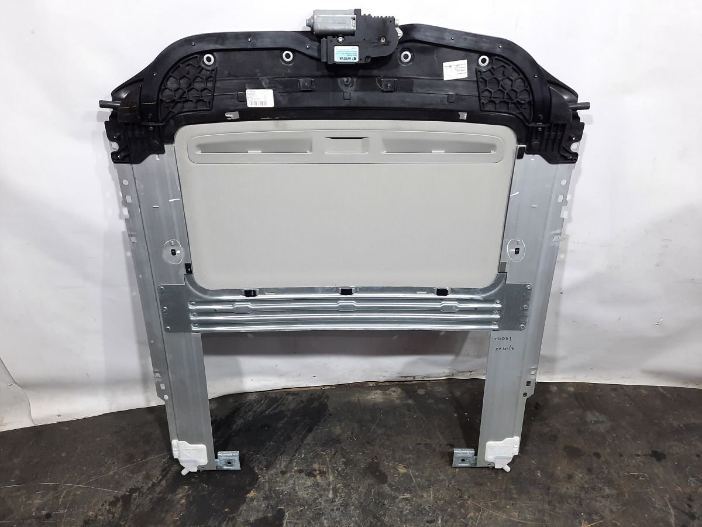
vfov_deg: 54.9
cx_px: 351
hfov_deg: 69.4
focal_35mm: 25
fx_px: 507
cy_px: 264
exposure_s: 1/50
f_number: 2
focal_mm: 4.6
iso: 160
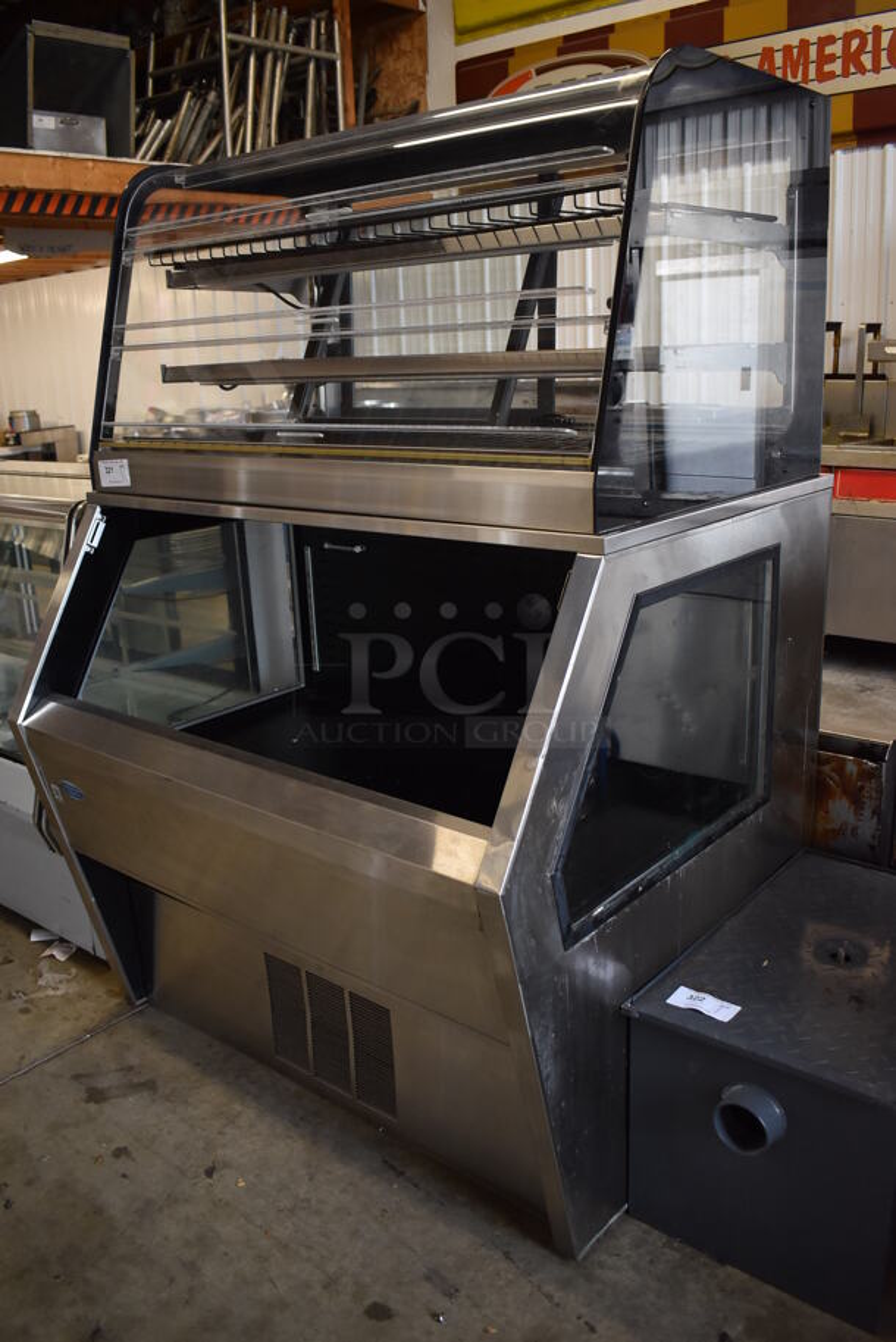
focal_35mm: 30
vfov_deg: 61.9
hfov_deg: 43.7
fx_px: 1118
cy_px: 671
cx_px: 448
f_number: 3.5
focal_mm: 20
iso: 900
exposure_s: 1/125
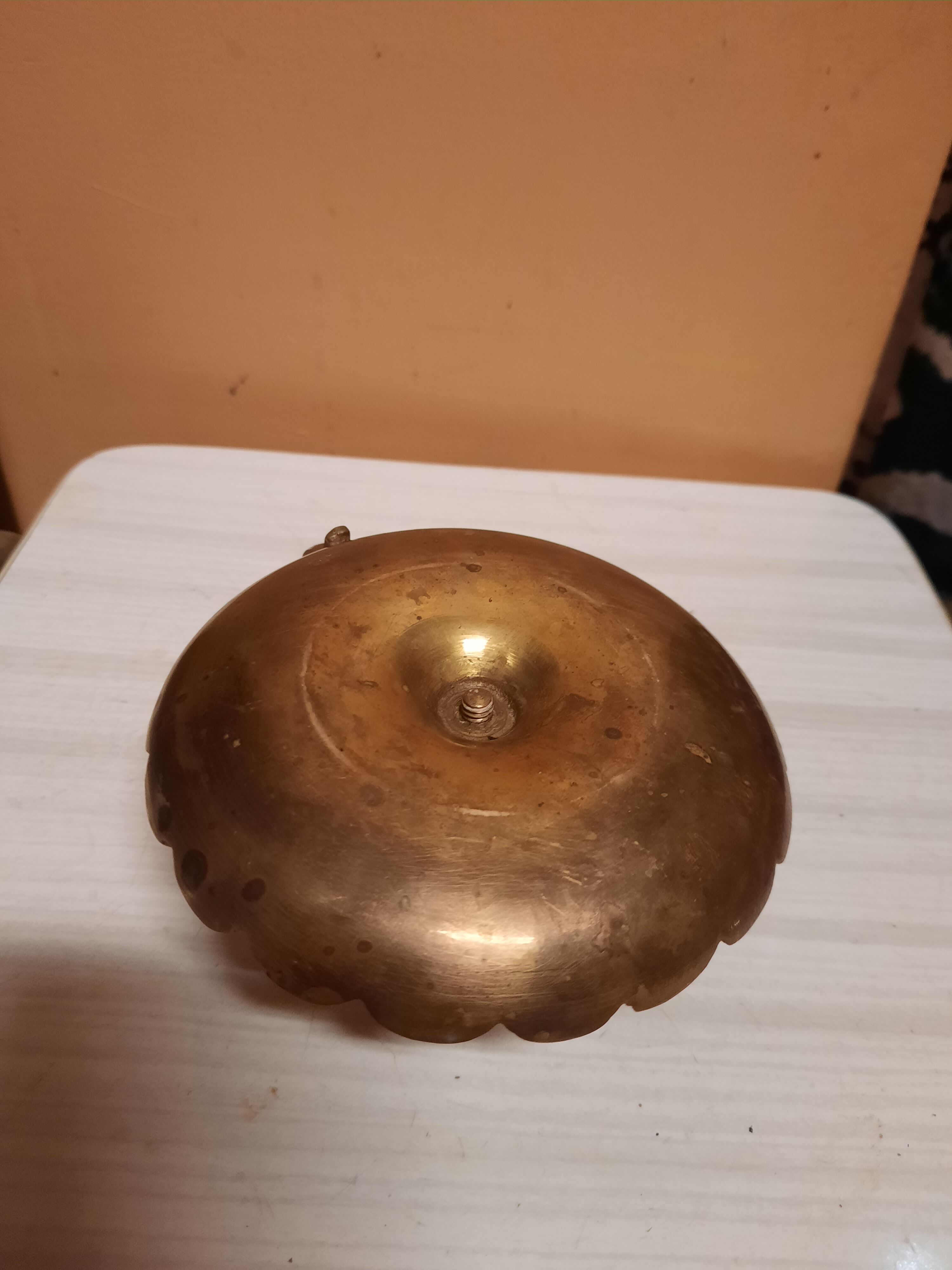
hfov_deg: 54.9
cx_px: 476
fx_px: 917
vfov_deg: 69.4
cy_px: 635
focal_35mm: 25
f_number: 2
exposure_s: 1/33
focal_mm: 4.6
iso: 250
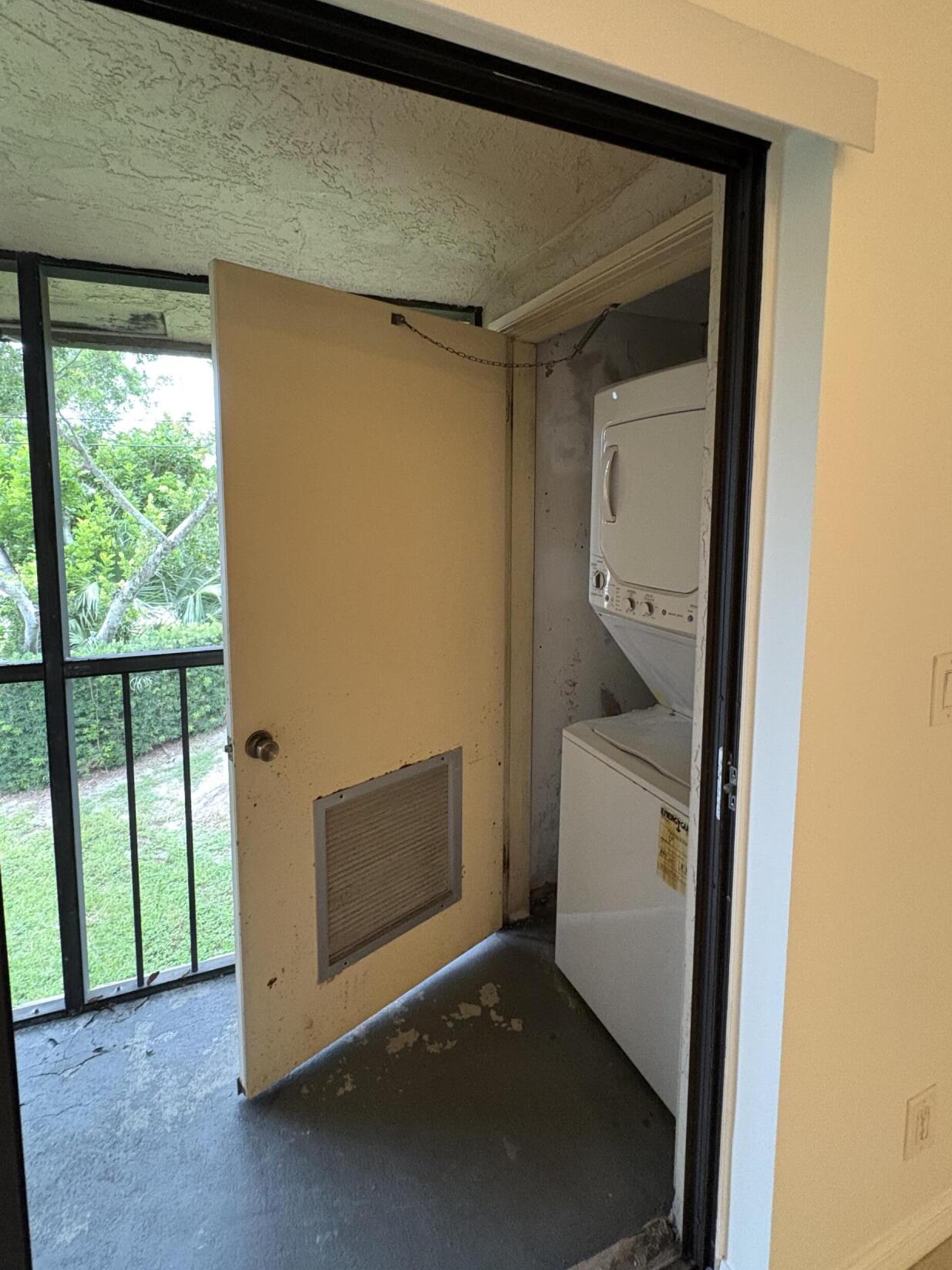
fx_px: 623
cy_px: 558
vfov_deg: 90.6
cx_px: 479
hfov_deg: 74.7
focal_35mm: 17
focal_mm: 2.22
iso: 500
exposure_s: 1/60
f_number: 2.2
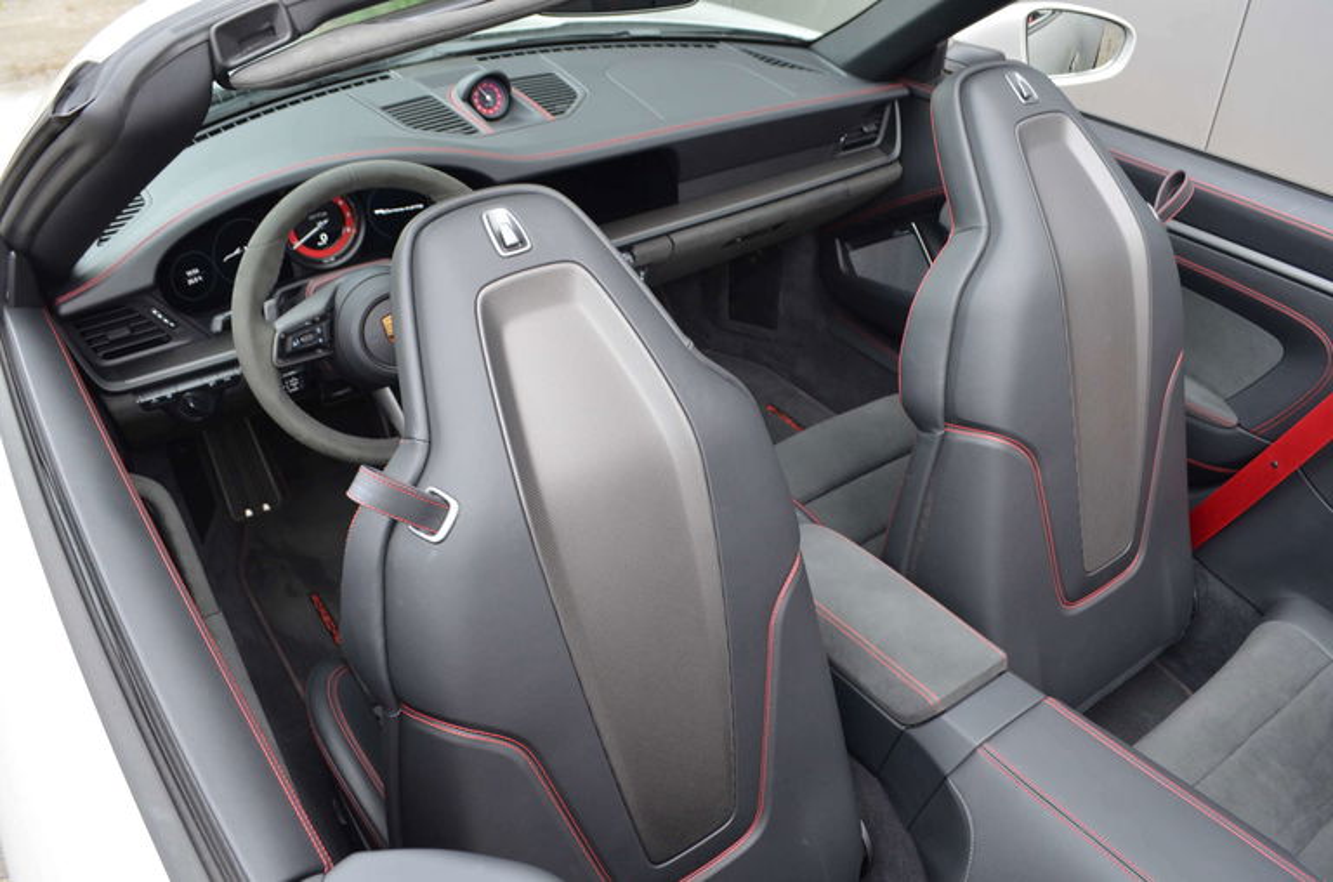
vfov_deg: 47.7
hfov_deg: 67.5
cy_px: 441
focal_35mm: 27
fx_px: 997
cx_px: 666
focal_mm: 18
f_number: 5
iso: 400
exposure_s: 1/100
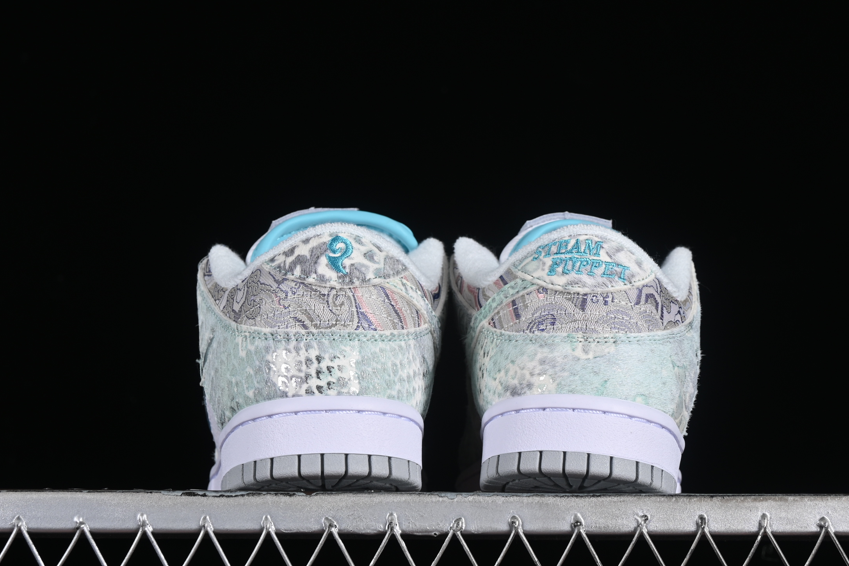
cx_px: 457
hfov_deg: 21.2
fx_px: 2264
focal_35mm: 96
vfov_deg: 14.3
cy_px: 271
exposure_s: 1/80
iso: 160
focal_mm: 50
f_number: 8
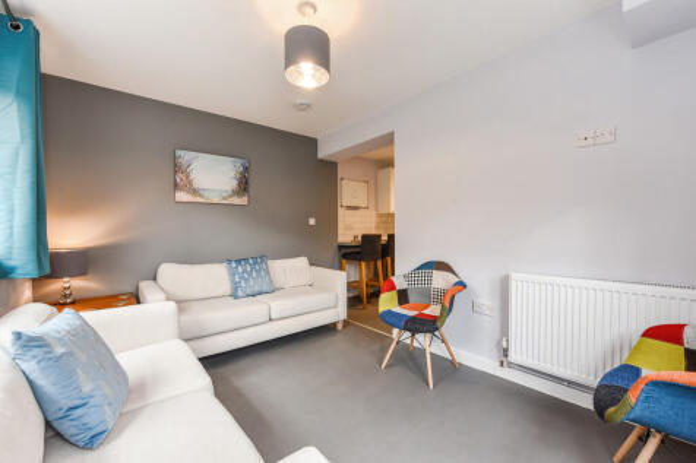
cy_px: 232
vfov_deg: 81.2
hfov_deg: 104.3
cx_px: 348
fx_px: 271
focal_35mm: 14
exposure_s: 1/25
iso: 400
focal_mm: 14
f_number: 8
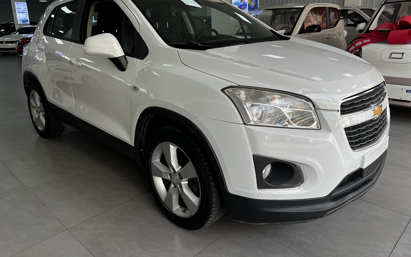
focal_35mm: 28
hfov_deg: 66.5
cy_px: 101
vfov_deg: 44.3
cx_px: 208
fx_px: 314
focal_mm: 5.7
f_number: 1.5
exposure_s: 1/316
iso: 50
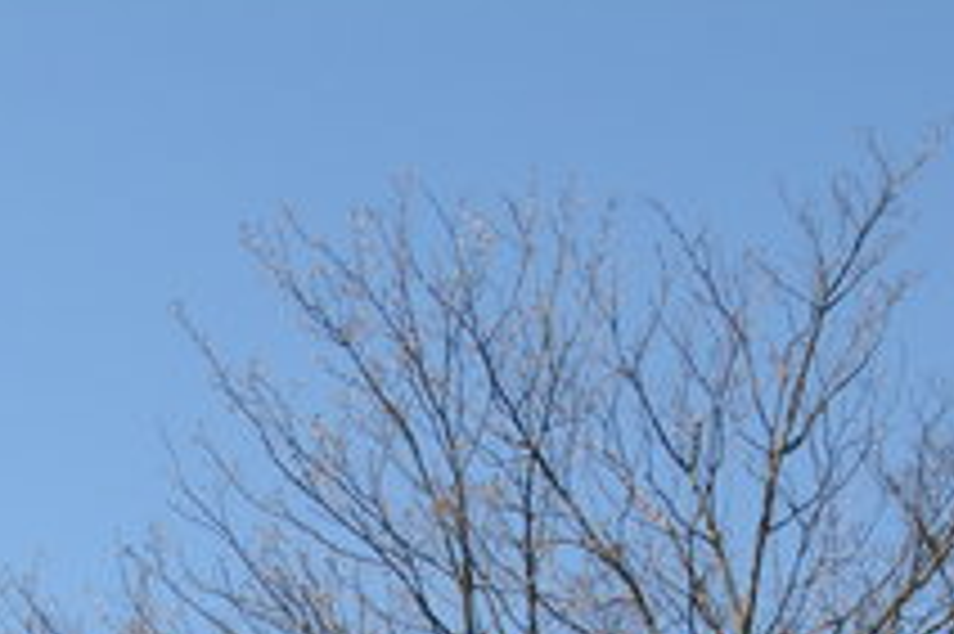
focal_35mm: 153
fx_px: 4051
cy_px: 1781
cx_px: -590
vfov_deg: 7.9
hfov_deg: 12.6
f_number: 9
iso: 200
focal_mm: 18
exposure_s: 1/320
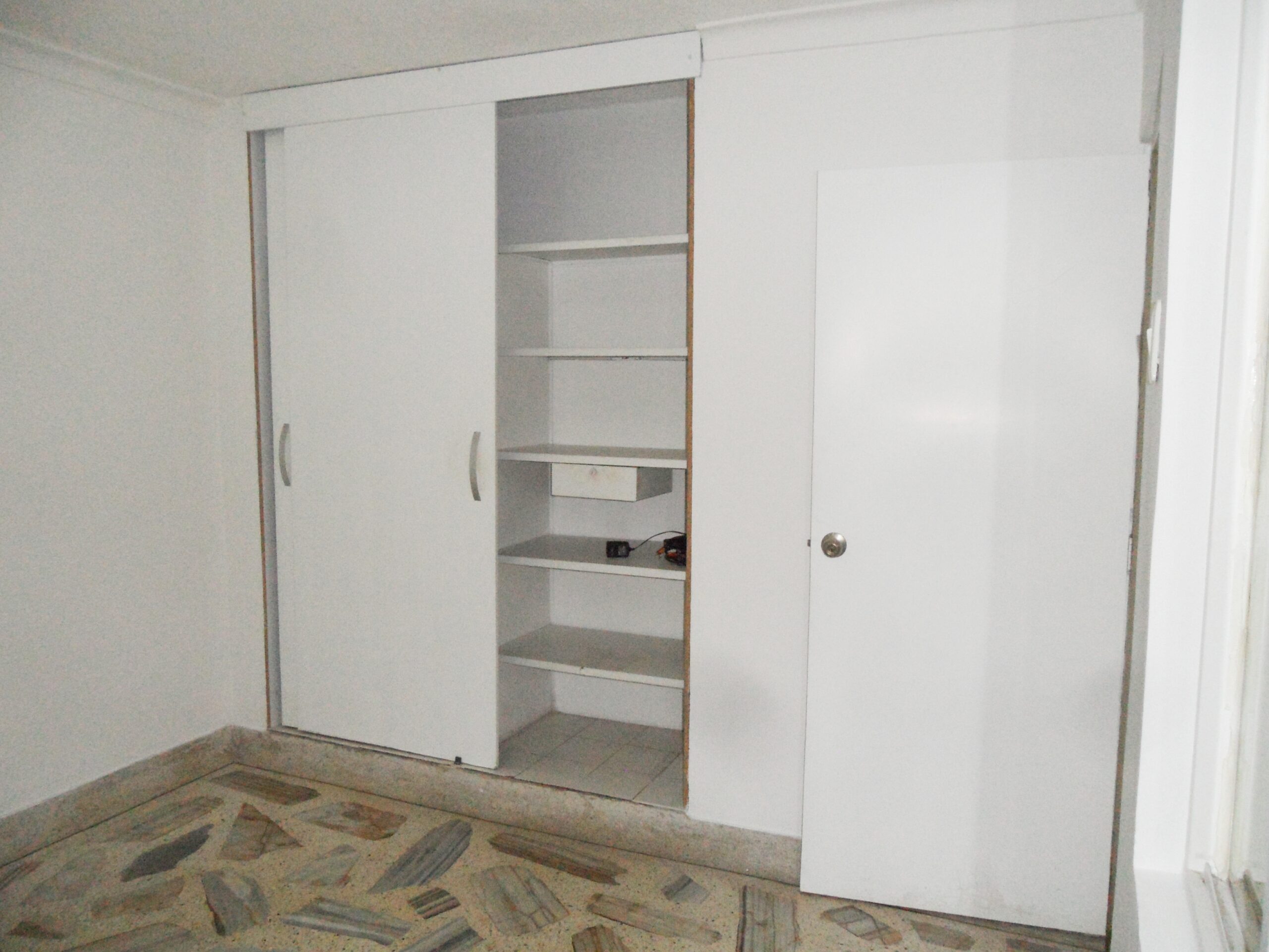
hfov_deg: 65.3
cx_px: 634
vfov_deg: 51.4
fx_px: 990
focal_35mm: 27
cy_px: 476
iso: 400
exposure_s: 1/45
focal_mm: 4.9
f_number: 3.5
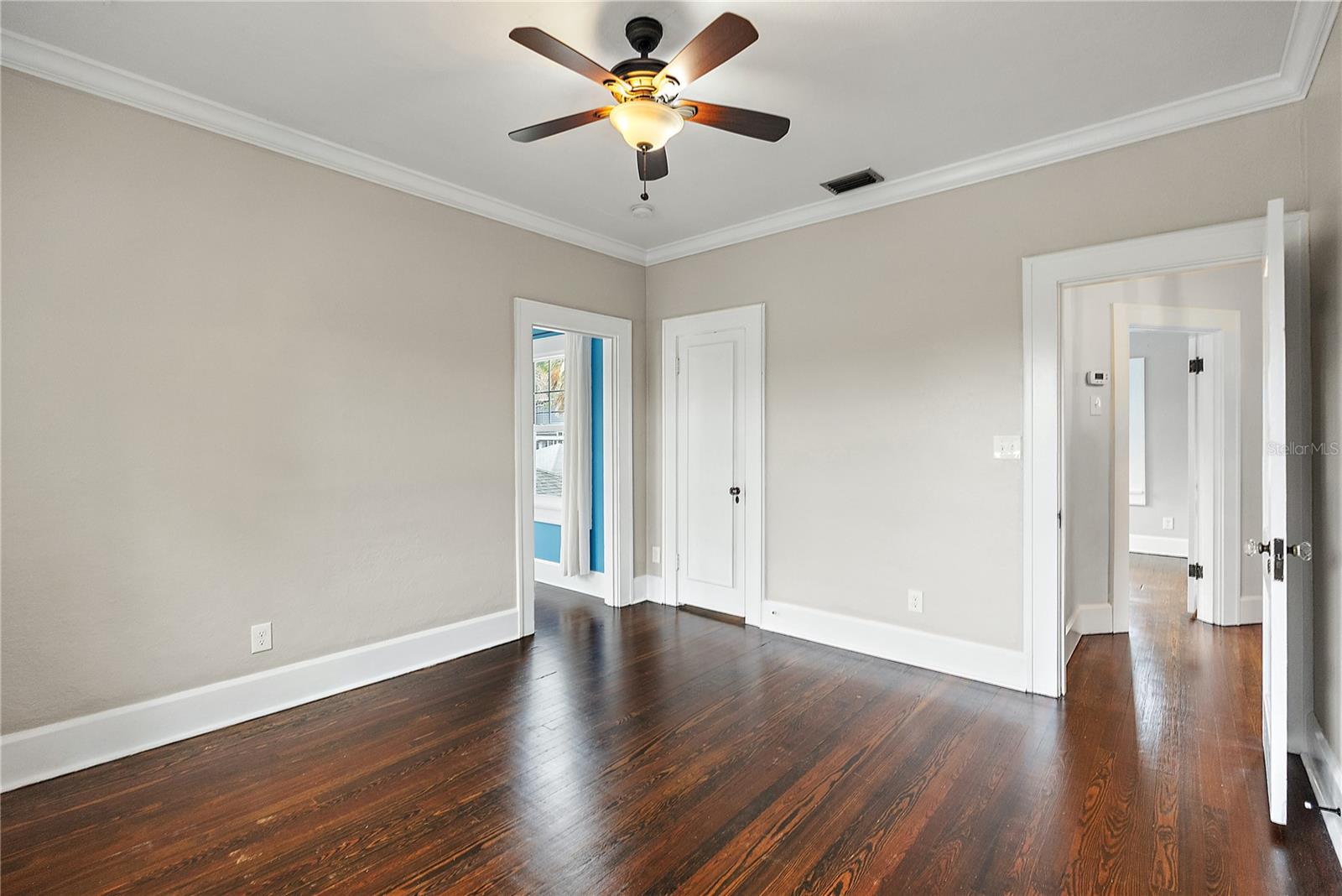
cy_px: 448
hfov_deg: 96.7
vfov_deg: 73.8
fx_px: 597
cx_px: 671
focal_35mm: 16
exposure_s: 1/80
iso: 1600
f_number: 4
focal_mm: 16
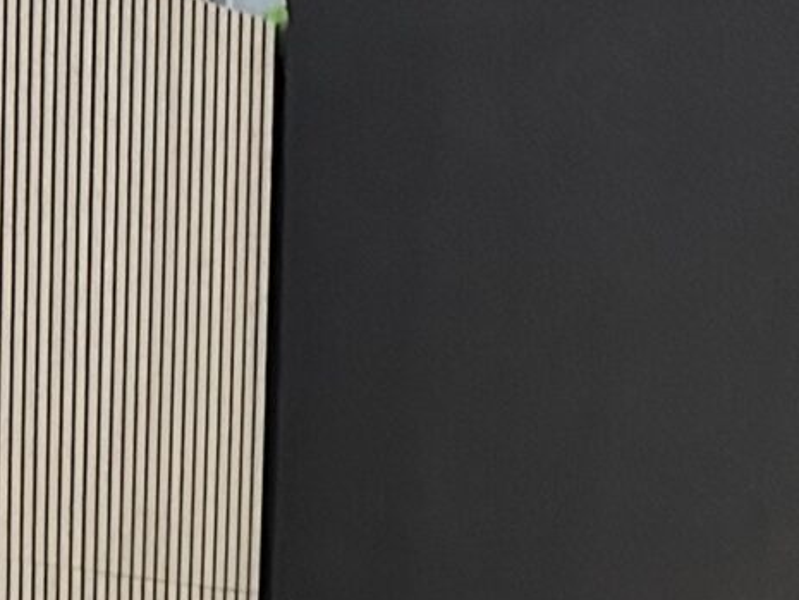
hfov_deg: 14.4
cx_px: -177
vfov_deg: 9.4
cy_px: 1637
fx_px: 3048
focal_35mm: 132
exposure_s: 1/50
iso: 640
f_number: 1.78
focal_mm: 6.86
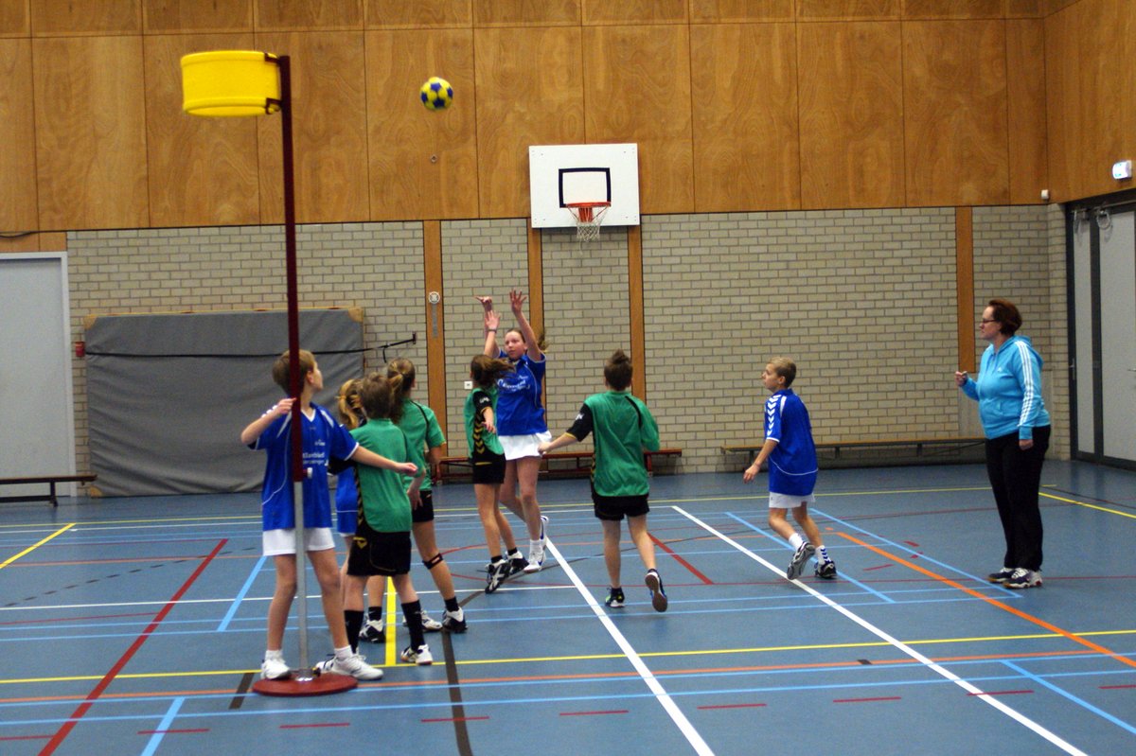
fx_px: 1656
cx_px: 568
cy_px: 378
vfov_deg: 25.7
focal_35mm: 52
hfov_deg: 37.9
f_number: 2.8
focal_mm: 35
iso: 800
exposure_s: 1/160
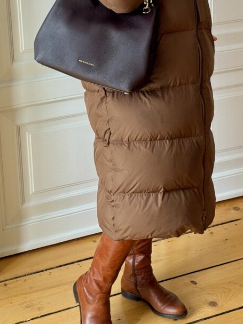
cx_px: 153
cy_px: 57
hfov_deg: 18.2
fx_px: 758
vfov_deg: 23.7
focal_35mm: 81
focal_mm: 6.76
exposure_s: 1/42
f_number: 1.78
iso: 250
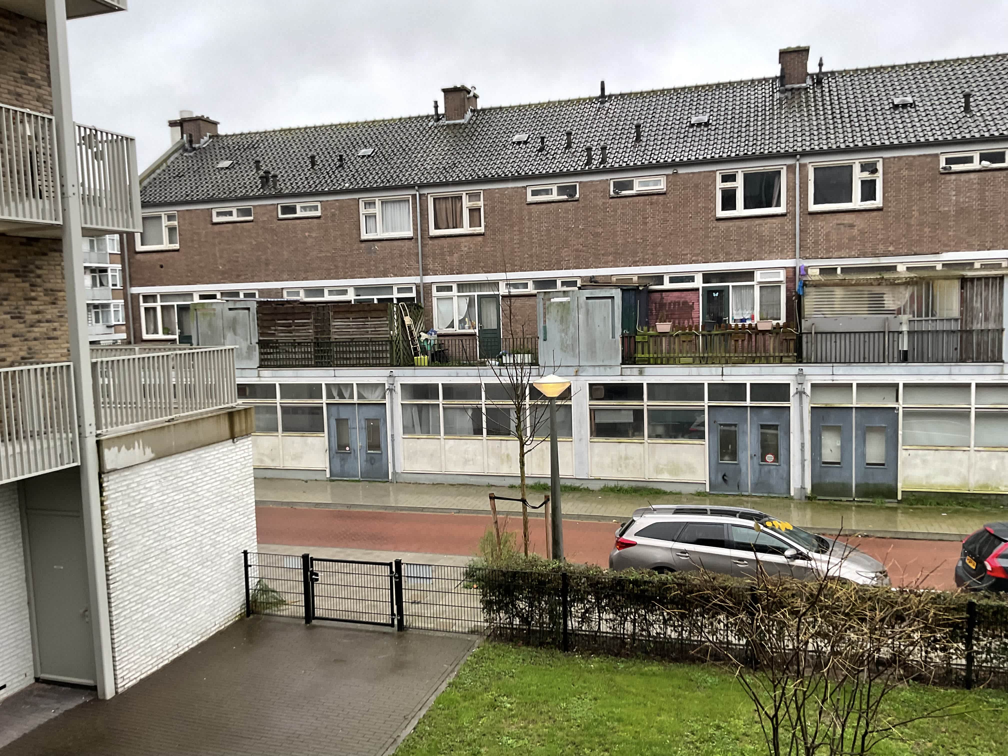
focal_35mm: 29
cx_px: 504
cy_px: 378
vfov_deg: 48.2
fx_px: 844
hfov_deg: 61.7
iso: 64
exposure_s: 1/120
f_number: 1.8
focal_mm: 3
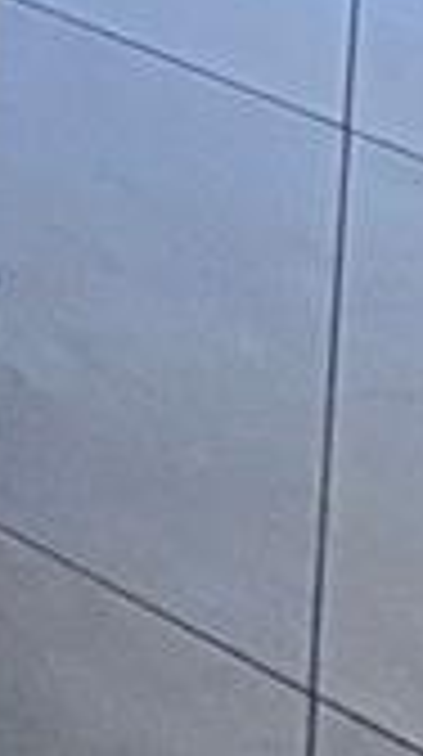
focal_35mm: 109
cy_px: -1323
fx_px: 2182
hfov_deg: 7.2
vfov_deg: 12.4
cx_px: -1413
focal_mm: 2.22
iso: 100
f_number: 2.2
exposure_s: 1/120
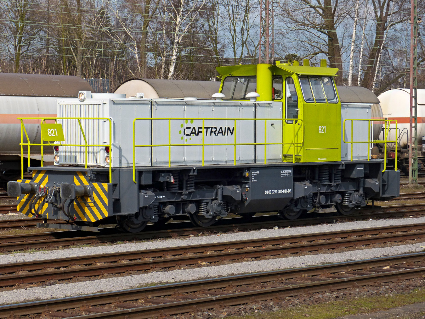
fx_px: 1215
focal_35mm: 99
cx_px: 212
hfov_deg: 19.8
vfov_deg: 14.9
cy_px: 160
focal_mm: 17.9
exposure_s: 1/800
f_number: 4
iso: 100
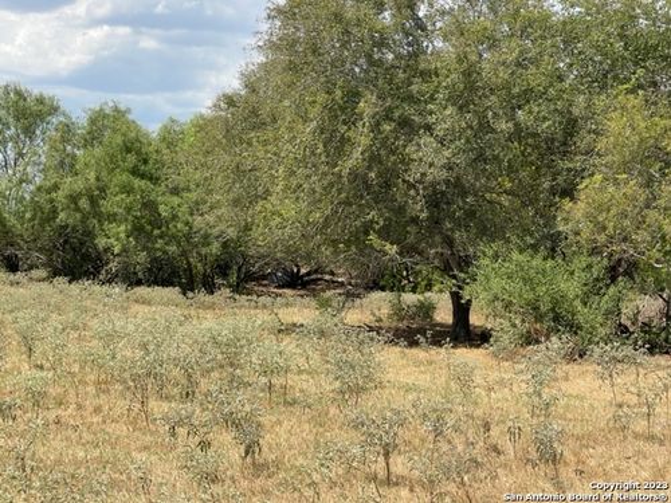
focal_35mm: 64
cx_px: 336
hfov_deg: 30.3
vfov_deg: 22.9
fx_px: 1241
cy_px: 252
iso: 20
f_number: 2.2
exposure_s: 1/1085
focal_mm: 7.5
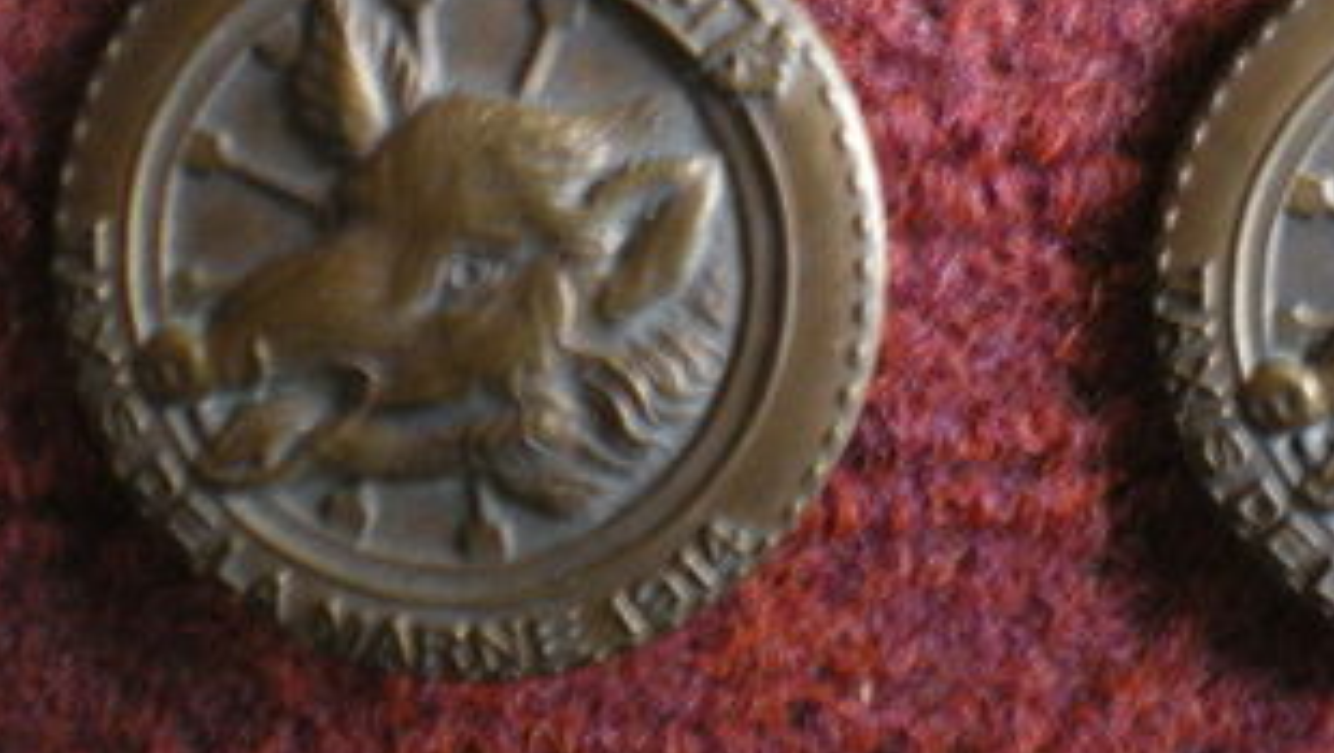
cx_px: 1003
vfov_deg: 18.7
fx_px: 2266
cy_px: 168
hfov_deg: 32.2
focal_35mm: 64
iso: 400
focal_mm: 6.3
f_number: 3.1
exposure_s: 1/4
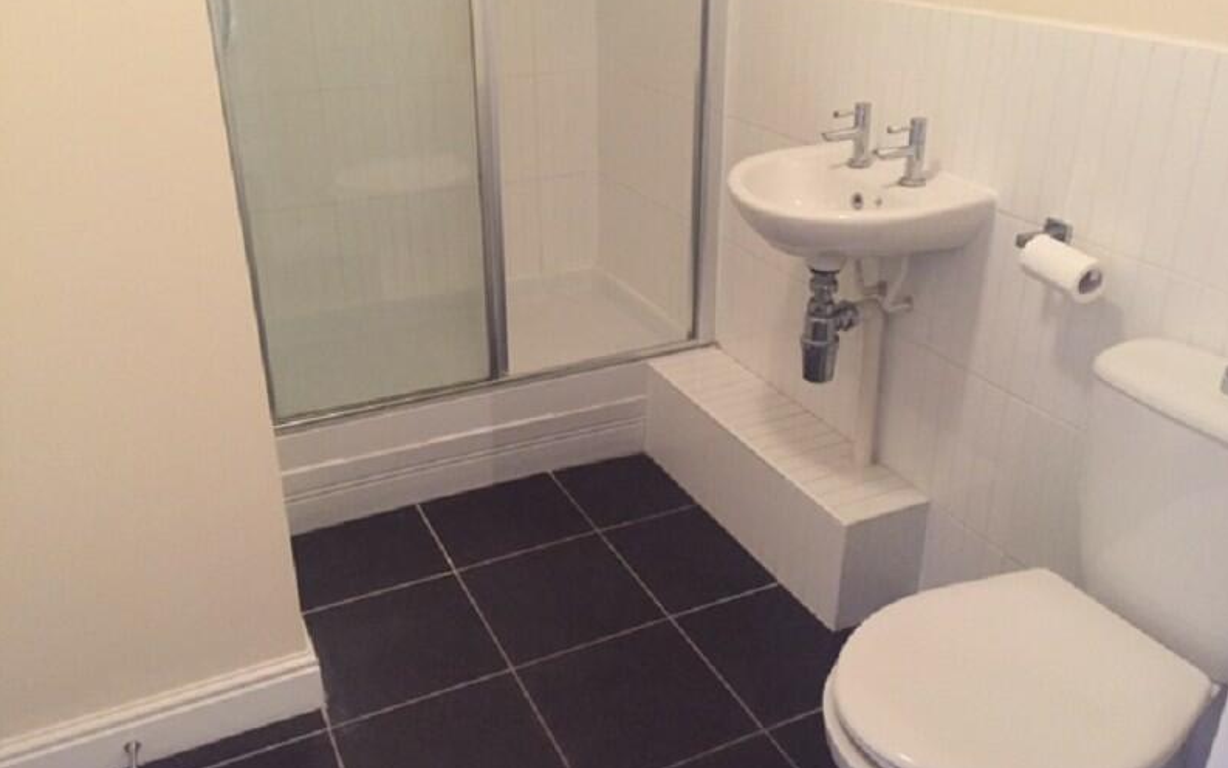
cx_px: 616
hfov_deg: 61.2
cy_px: 350
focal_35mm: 31
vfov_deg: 40.6
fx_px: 1038
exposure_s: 1/17
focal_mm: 4.15
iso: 400
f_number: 2.2
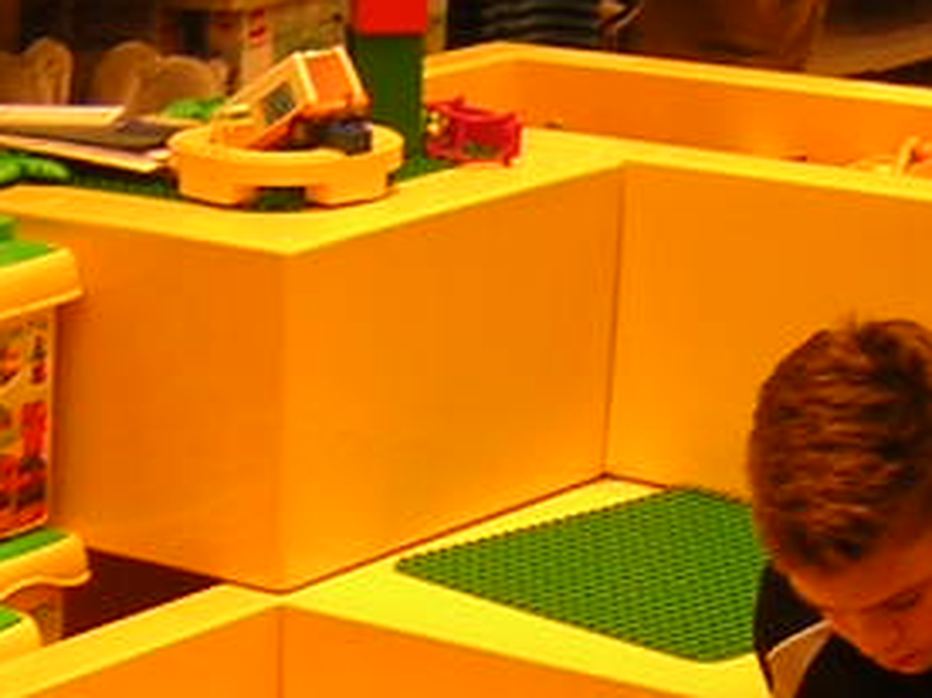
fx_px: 3606
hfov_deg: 14.1
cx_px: -332
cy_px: 1244
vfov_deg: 10.4
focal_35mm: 134
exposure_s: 1/34.8
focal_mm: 4.7
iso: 100
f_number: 2.6
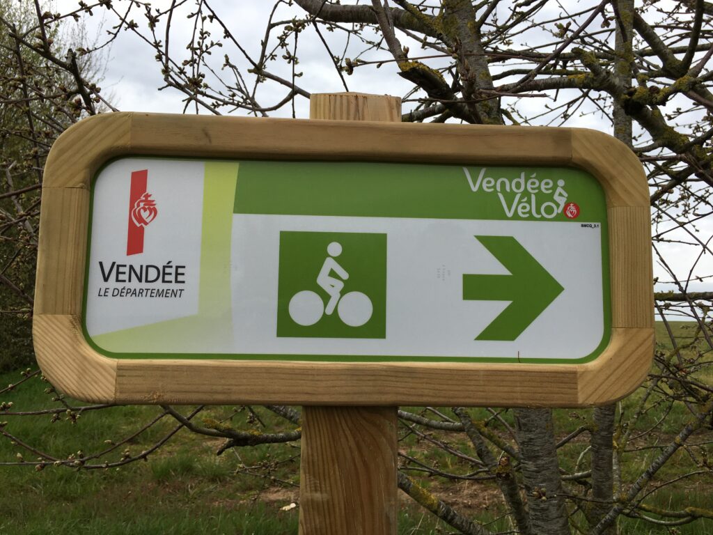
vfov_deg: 48.2
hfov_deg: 61.7
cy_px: 268
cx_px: 356
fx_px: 597
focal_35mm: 29
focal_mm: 4.15
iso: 25
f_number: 2.2
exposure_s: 1/938
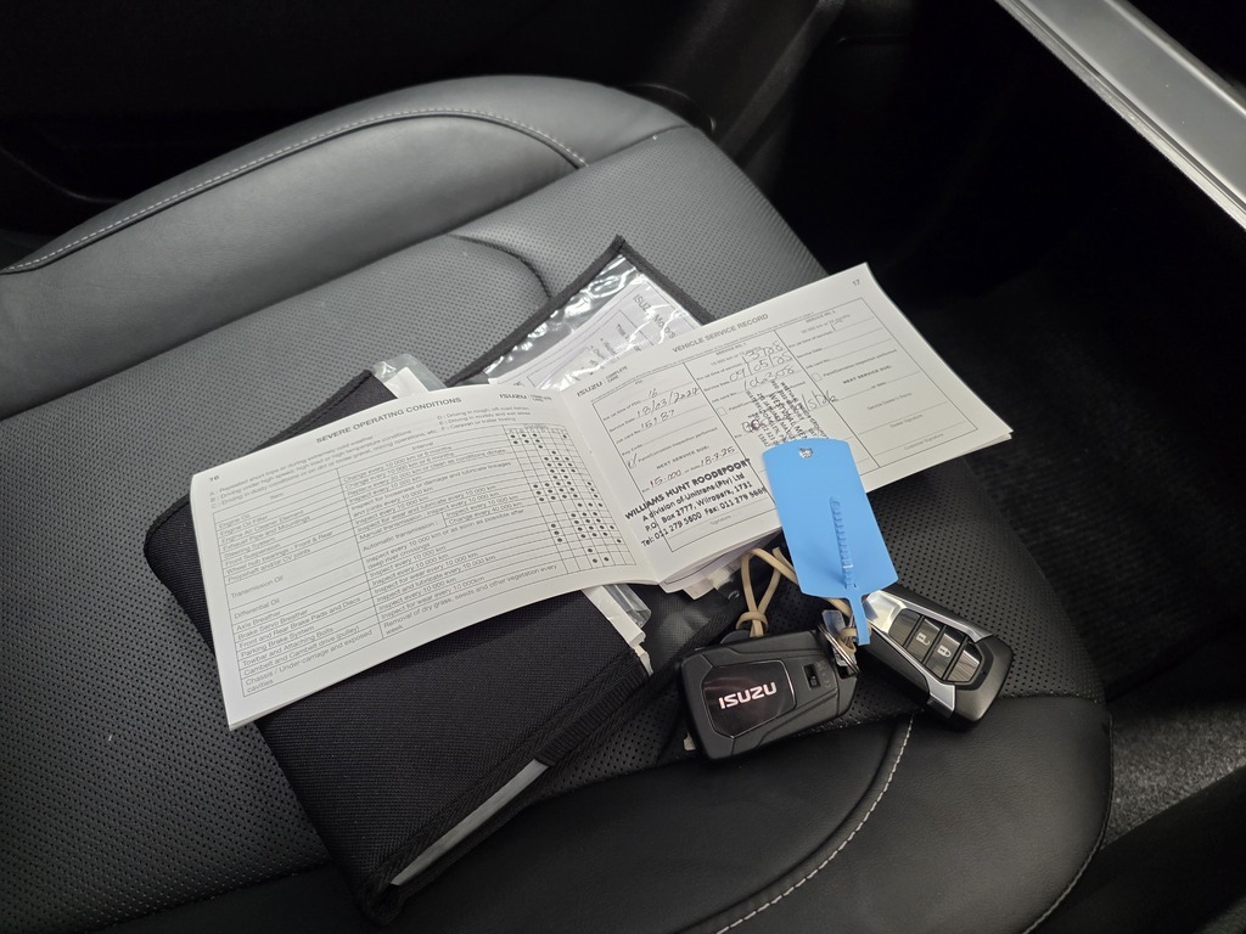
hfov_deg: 73.9
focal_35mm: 23
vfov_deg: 58.9
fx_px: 828
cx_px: 623
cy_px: 467
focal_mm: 6.25
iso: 500
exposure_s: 1/100
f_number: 1.7
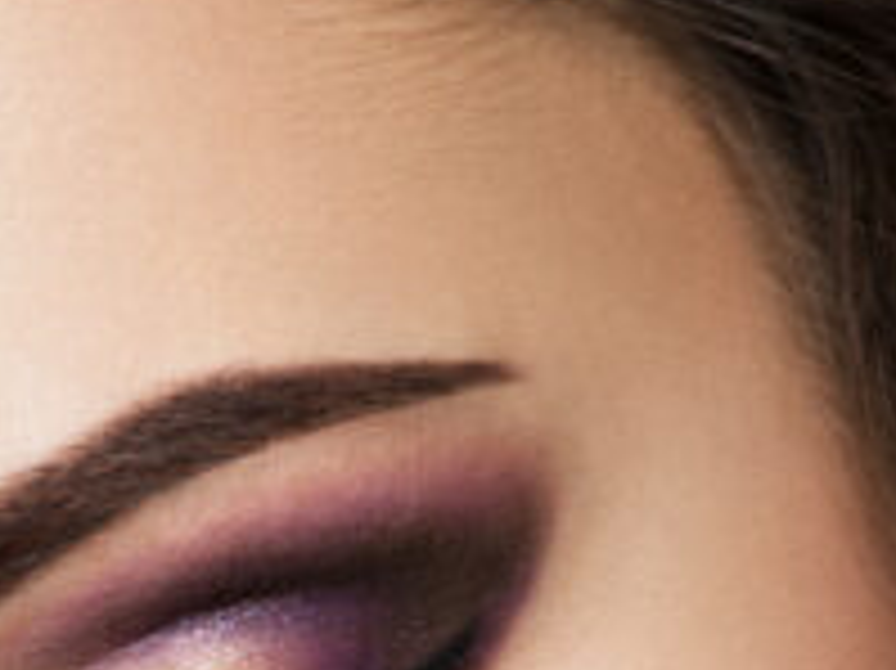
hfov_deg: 1.6
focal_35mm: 1216
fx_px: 31456
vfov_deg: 1.2
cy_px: 1515
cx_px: -77
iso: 100
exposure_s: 1/125
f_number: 9
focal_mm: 300
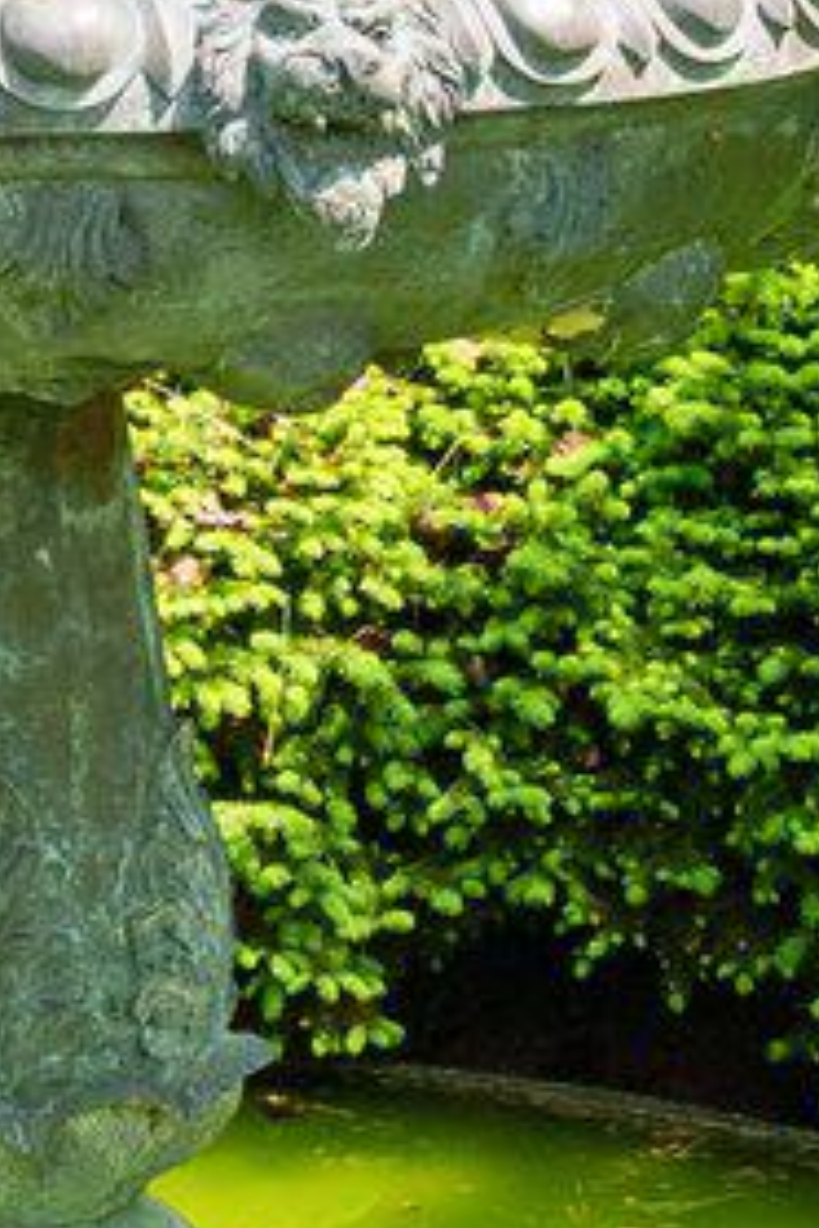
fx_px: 6586
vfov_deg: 10.0
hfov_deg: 7.1
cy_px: -1118
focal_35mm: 193
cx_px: -11
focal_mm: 35
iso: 640
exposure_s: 1/200
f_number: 13
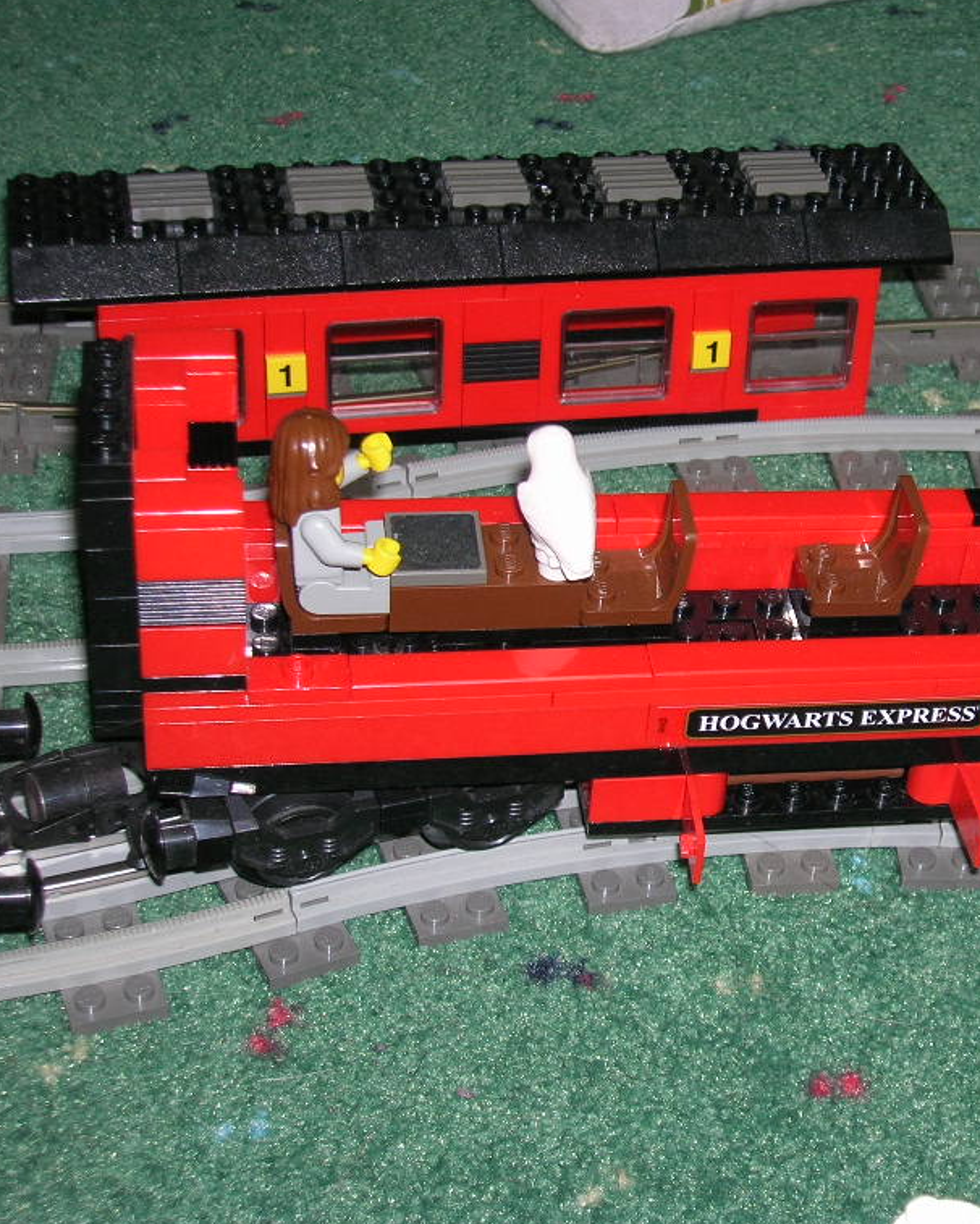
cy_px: 613
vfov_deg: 28.7
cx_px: 820
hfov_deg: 22.8
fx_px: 2392
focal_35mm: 66
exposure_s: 1/60.1
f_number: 3.3
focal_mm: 8.4
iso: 50
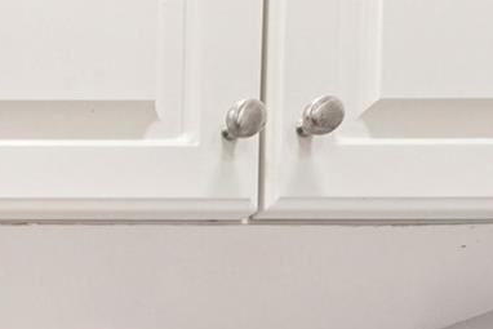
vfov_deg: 15.8
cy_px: 664
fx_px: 918
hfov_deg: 19.8
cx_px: -443
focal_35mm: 67
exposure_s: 1/25
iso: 400
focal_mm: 16
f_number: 8
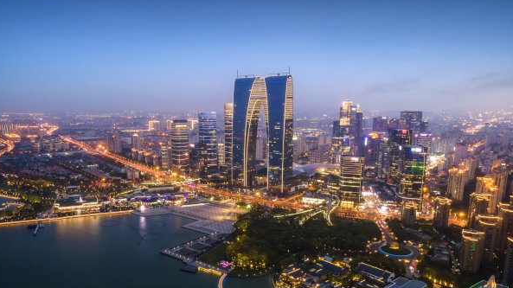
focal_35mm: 27
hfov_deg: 69.9
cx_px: 253
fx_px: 367
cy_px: 190
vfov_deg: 42.3
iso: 100
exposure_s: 1/2
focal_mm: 4.5
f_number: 2.8
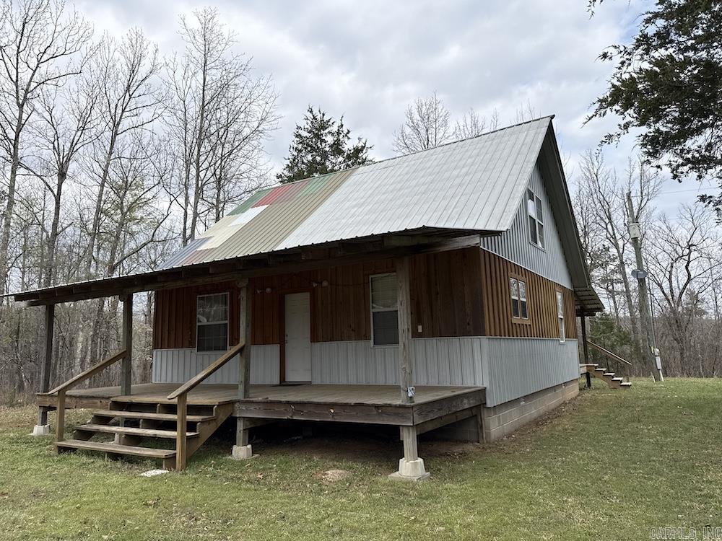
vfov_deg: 56.8
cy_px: 270
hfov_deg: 71.6
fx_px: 501
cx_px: 361
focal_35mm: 24
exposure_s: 1/3145
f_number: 1.78
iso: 80
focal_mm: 6.76
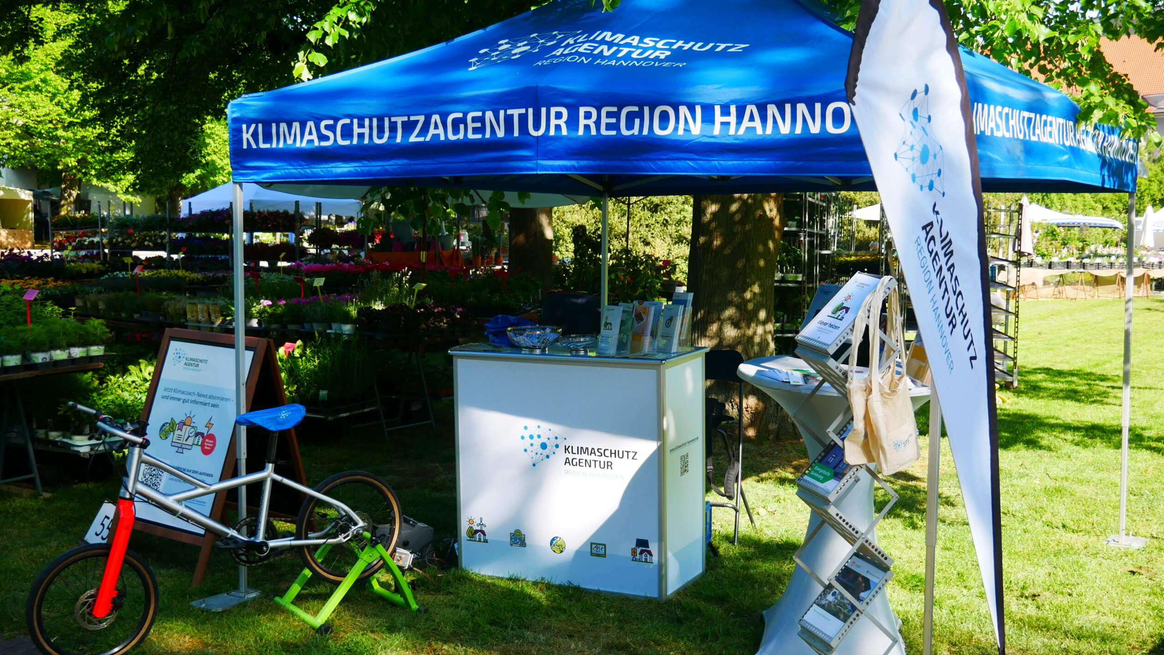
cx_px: 578
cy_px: 369
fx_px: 1358
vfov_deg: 27.1
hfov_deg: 46.4
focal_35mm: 44
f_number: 4.1
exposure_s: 1/400
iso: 200
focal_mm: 20
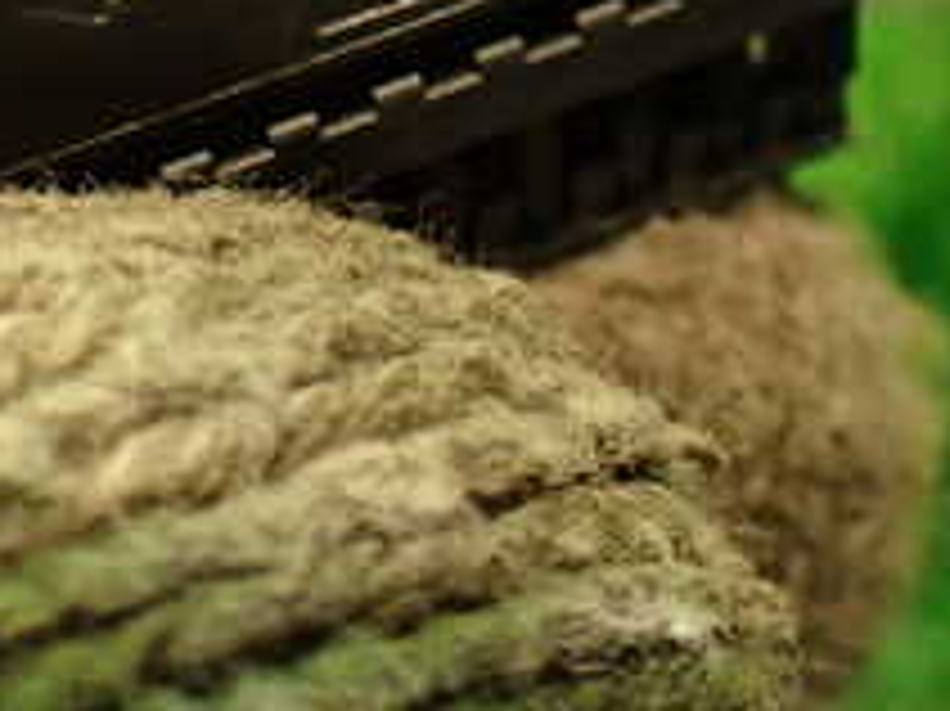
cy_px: -148
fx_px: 2496
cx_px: 149
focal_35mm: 91
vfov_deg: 15.6
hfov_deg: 21.2
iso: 500
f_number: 2.4
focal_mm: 5.79
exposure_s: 1/30
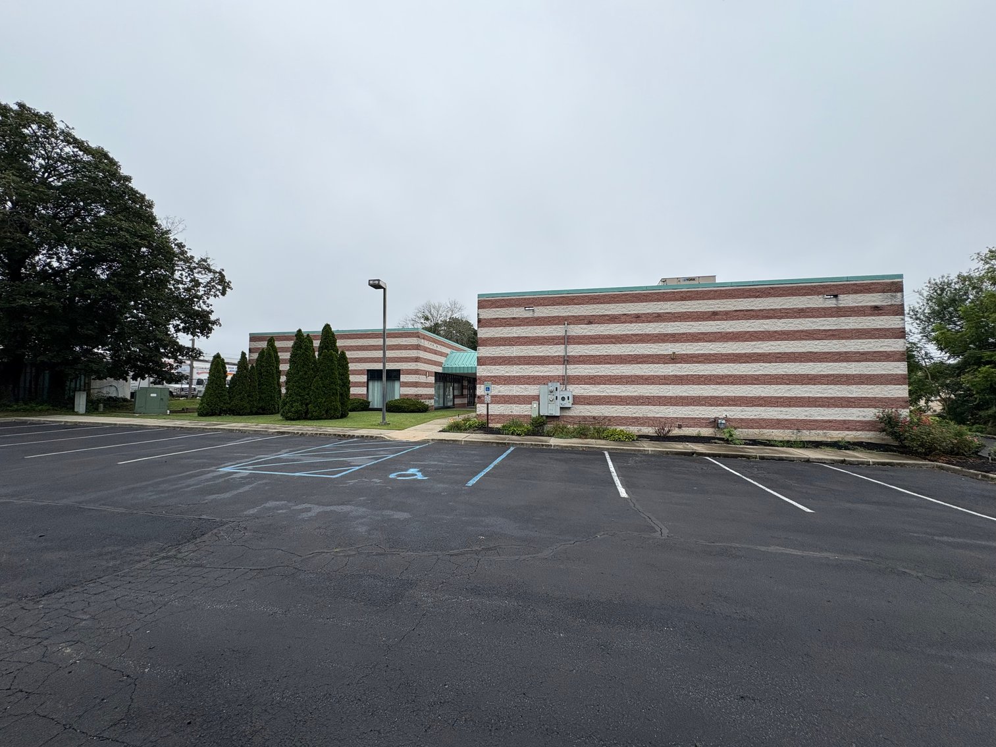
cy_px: 374
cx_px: 498
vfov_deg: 85.7
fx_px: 403
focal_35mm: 14
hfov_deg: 102.1
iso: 40
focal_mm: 2.22
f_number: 2.2
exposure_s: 1/1256
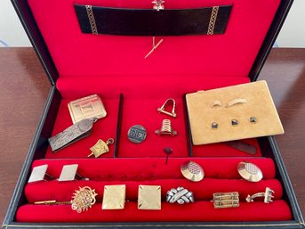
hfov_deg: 67.3
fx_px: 229
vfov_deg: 53.0
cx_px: 152
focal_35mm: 26
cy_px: 114
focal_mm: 4.2
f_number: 1.6
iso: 200
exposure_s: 1/60
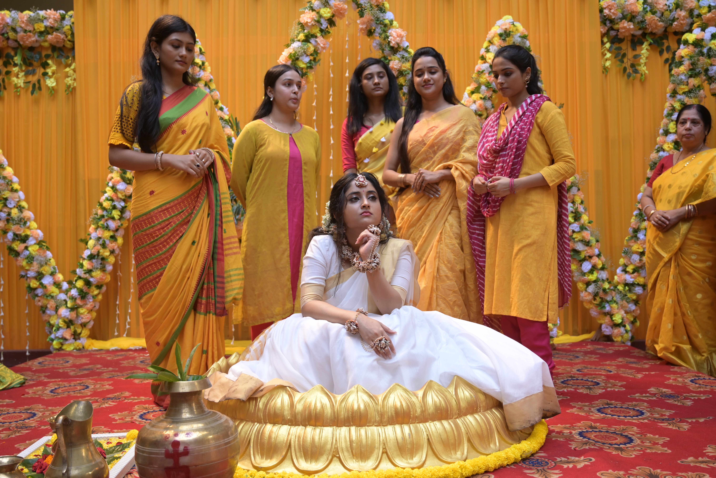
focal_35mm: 34
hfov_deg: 55.1
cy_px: 239
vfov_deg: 38.4
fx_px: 686
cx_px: 358
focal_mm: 34.5
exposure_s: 1/160
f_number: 4
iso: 800
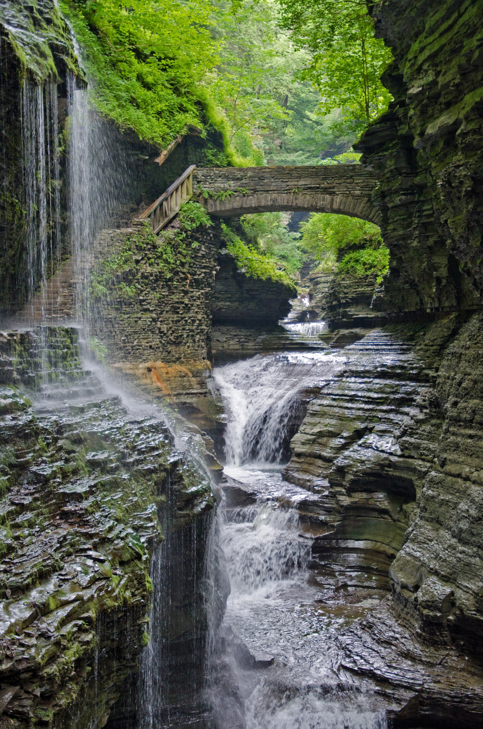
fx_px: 1274
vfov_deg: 32.0
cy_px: 364
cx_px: 242
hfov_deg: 21.5
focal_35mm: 63
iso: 560
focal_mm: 42
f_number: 4.8
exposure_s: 1/60
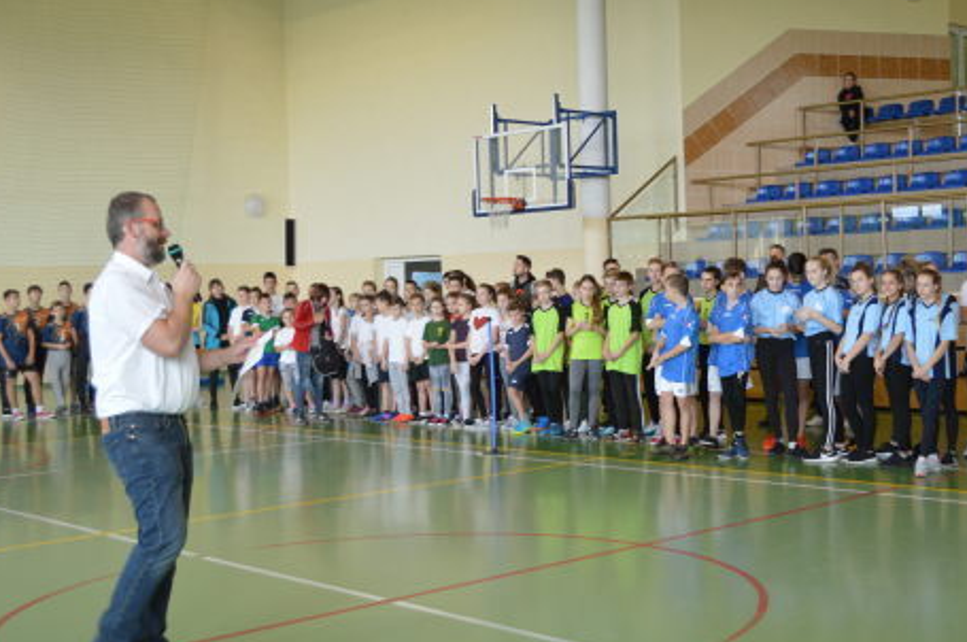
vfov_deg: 25.9
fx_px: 1395
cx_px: 616
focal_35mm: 52
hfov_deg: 38.0
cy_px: 308
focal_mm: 26
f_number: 4.2
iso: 400
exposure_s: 1/80
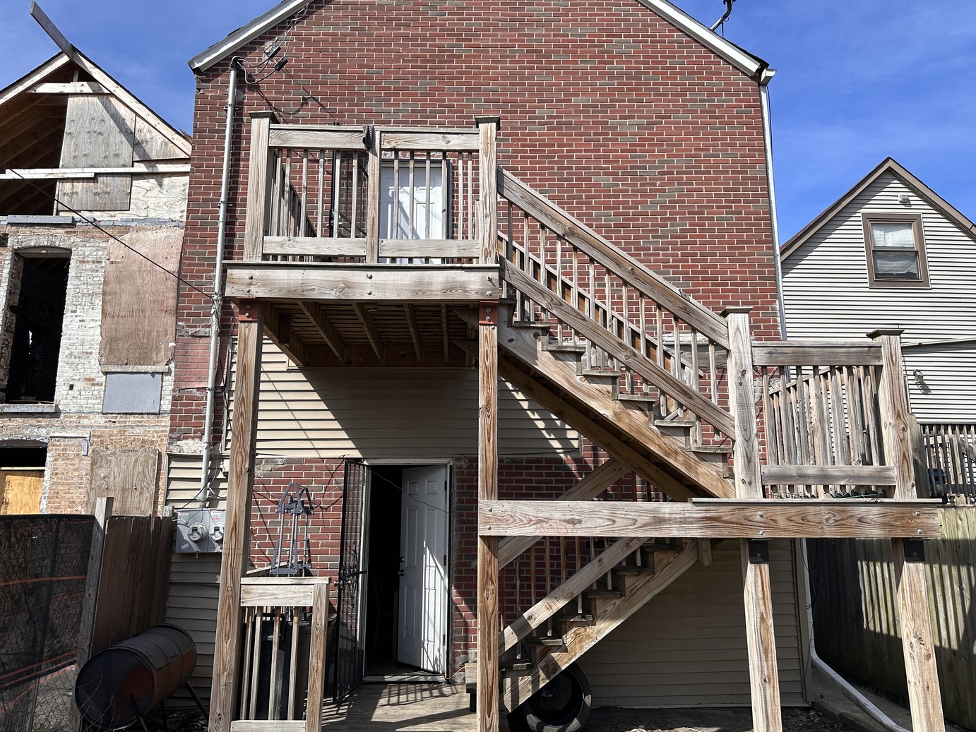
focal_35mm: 25
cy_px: 373
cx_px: 477
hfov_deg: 69.4
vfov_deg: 54.9
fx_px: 705
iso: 80
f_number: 1.78
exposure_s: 1/3356
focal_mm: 6.86
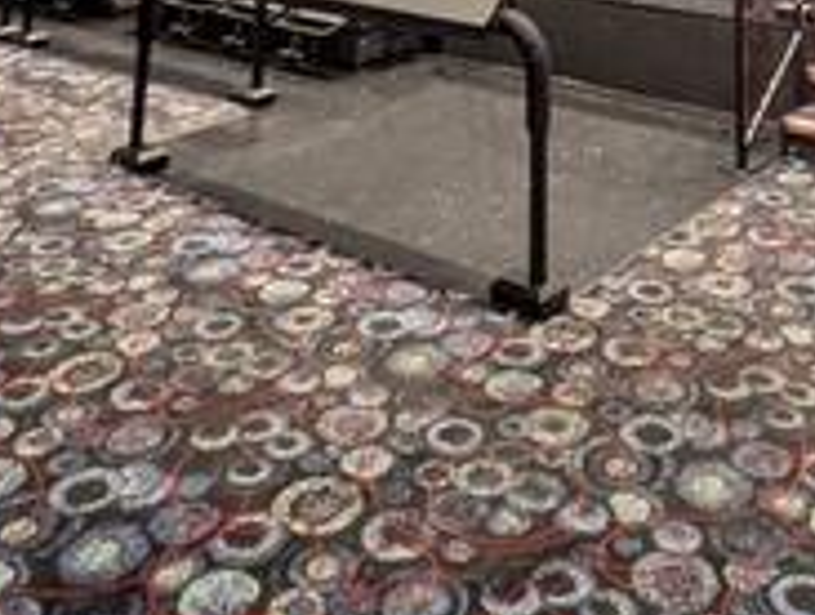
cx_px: 575
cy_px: -383
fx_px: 991
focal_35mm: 42
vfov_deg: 24.1
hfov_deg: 43.8
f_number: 1.95
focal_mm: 2.23
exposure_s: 1/3.87
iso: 513
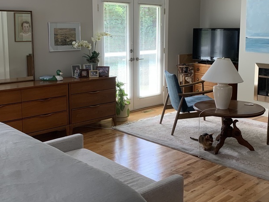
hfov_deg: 43.8
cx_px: 149
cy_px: 74
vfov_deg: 33.4
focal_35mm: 43
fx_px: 334
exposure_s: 1/60
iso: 100
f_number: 1.8
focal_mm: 4.25
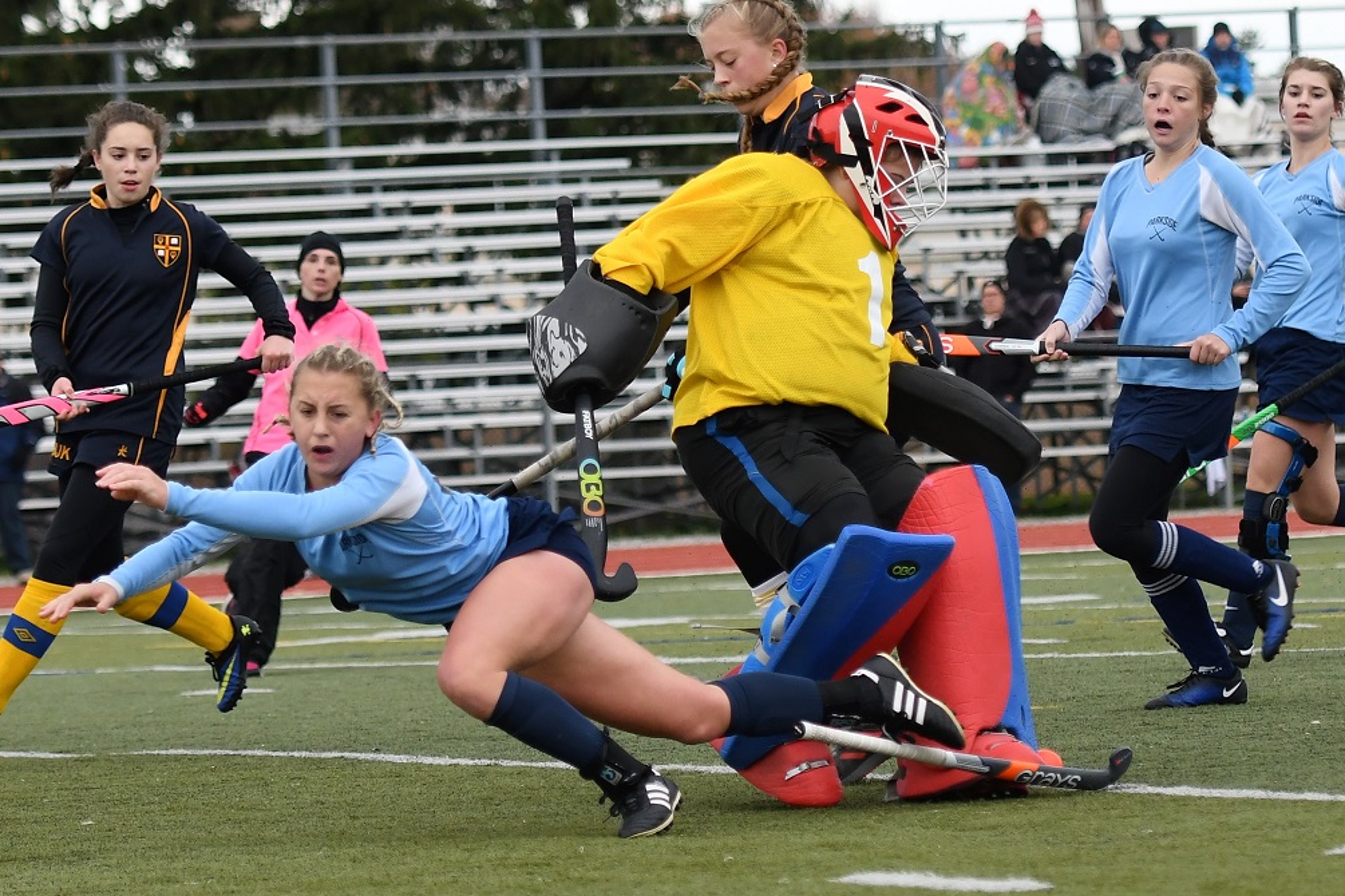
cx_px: 672
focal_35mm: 128
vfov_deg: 10.8
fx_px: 4763
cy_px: 448
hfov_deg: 16.1
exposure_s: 1/1000
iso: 500
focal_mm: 85
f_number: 2.8
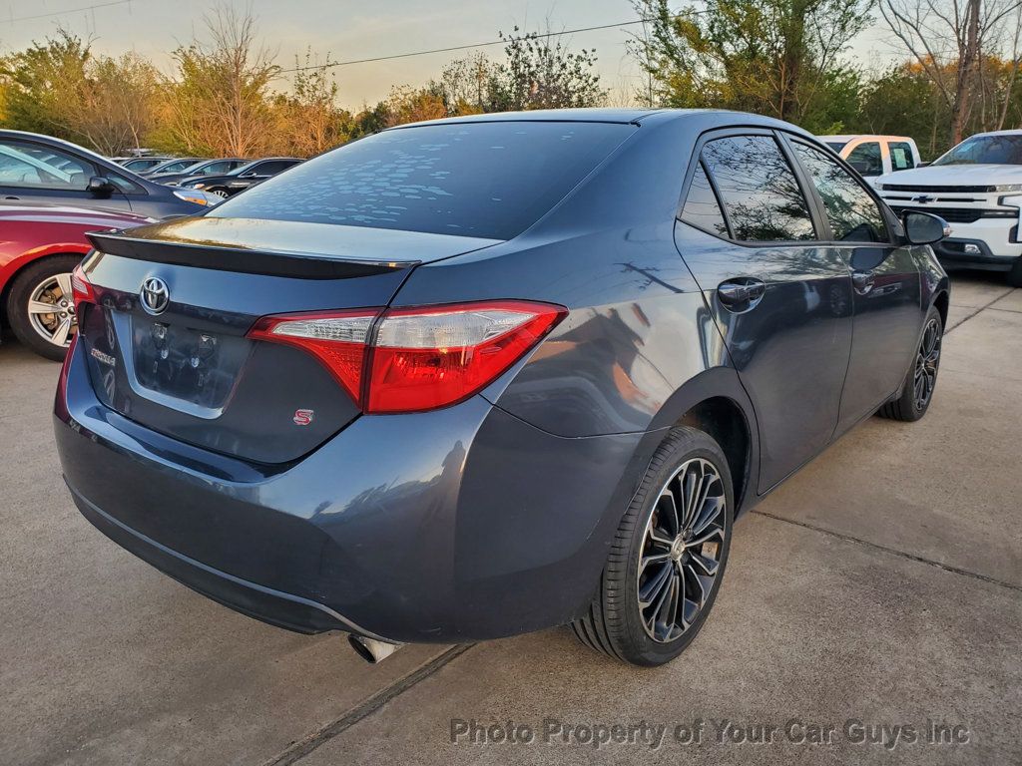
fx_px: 768
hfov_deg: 67.3
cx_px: 511
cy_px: 383
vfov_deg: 53.1
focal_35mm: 26
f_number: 2.4
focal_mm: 4.3
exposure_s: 1/100
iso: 50
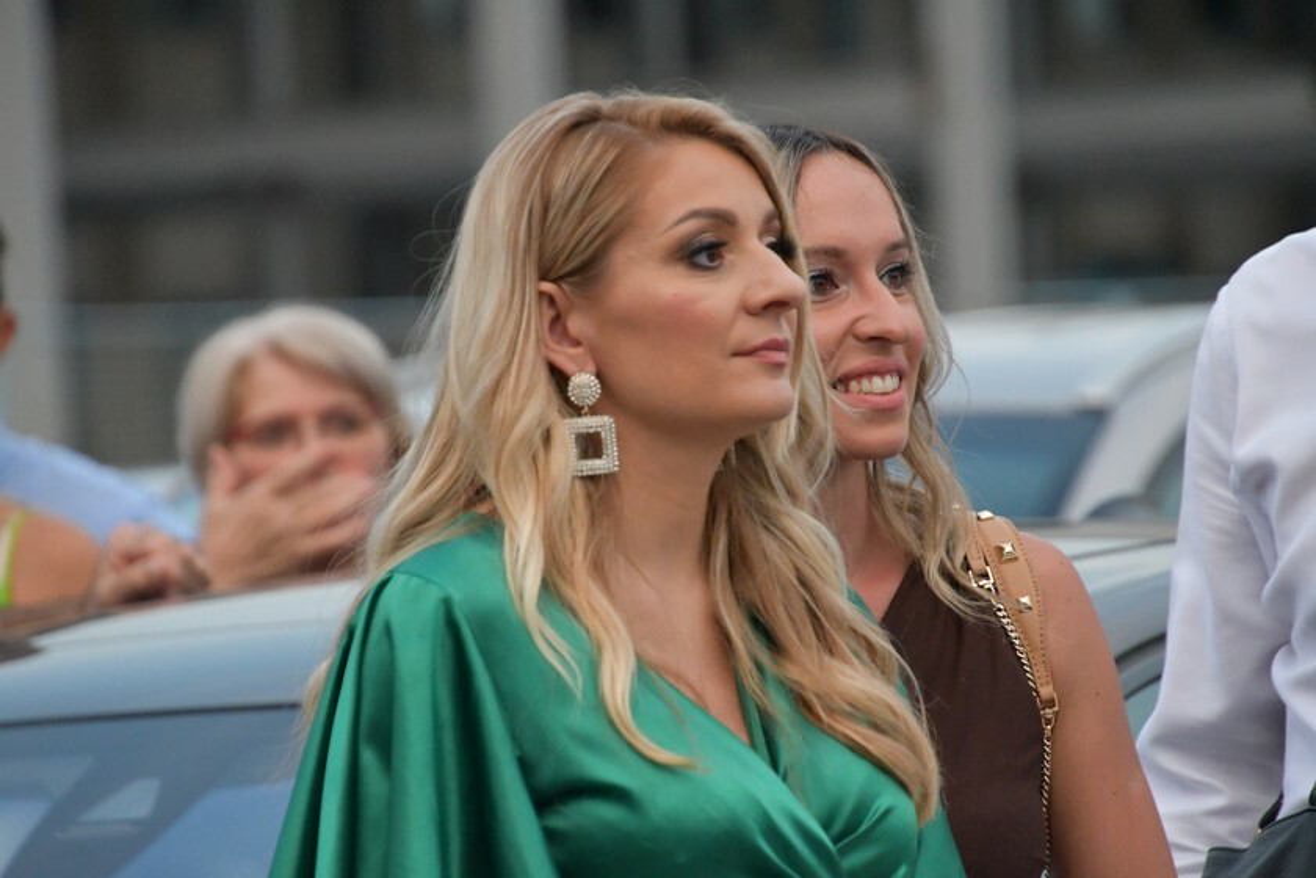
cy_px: 439
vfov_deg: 3.8
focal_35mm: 360
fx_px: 13159
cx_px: 658
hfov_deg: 5.7
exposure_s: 1/640
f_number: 6.3
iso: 6400
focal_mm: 240
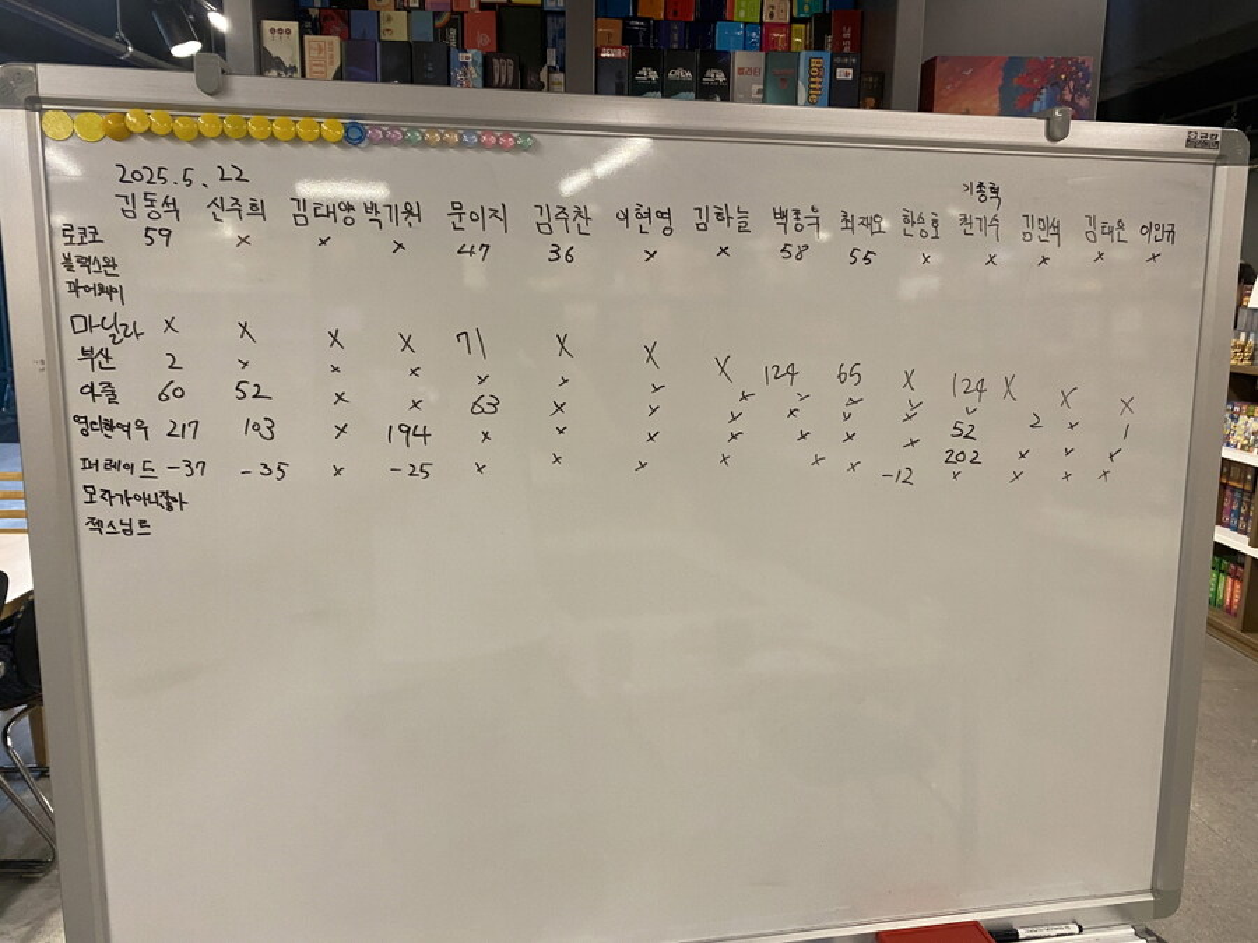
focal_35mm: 26
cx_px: 629
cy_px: 472
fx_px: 945
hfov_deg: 67.3
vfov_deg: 53.1
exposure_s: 1/60
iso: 160
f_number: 1.8
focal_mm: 4.25
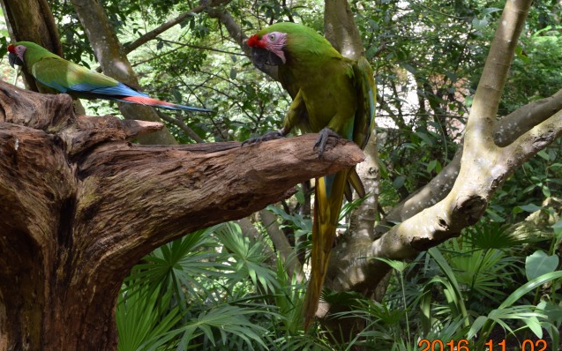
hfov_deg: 34.2
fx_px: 904
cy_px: 93
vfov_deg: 21.8
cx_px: 181
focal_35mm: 59
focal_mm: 24
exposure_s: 1/160
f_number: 6.3
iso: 400
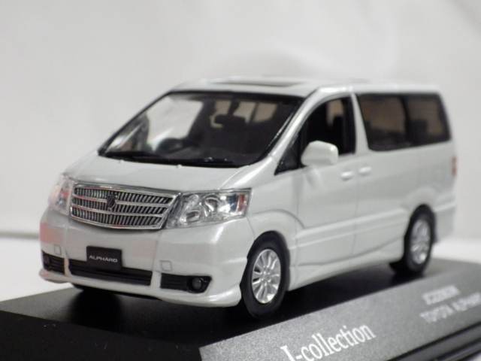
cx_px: 240
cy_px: 180
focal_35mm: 87
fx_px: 1209
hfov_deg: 22.5
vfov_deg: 17.0
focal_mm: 15.6
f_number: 4.4
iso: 800
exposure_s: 1/45
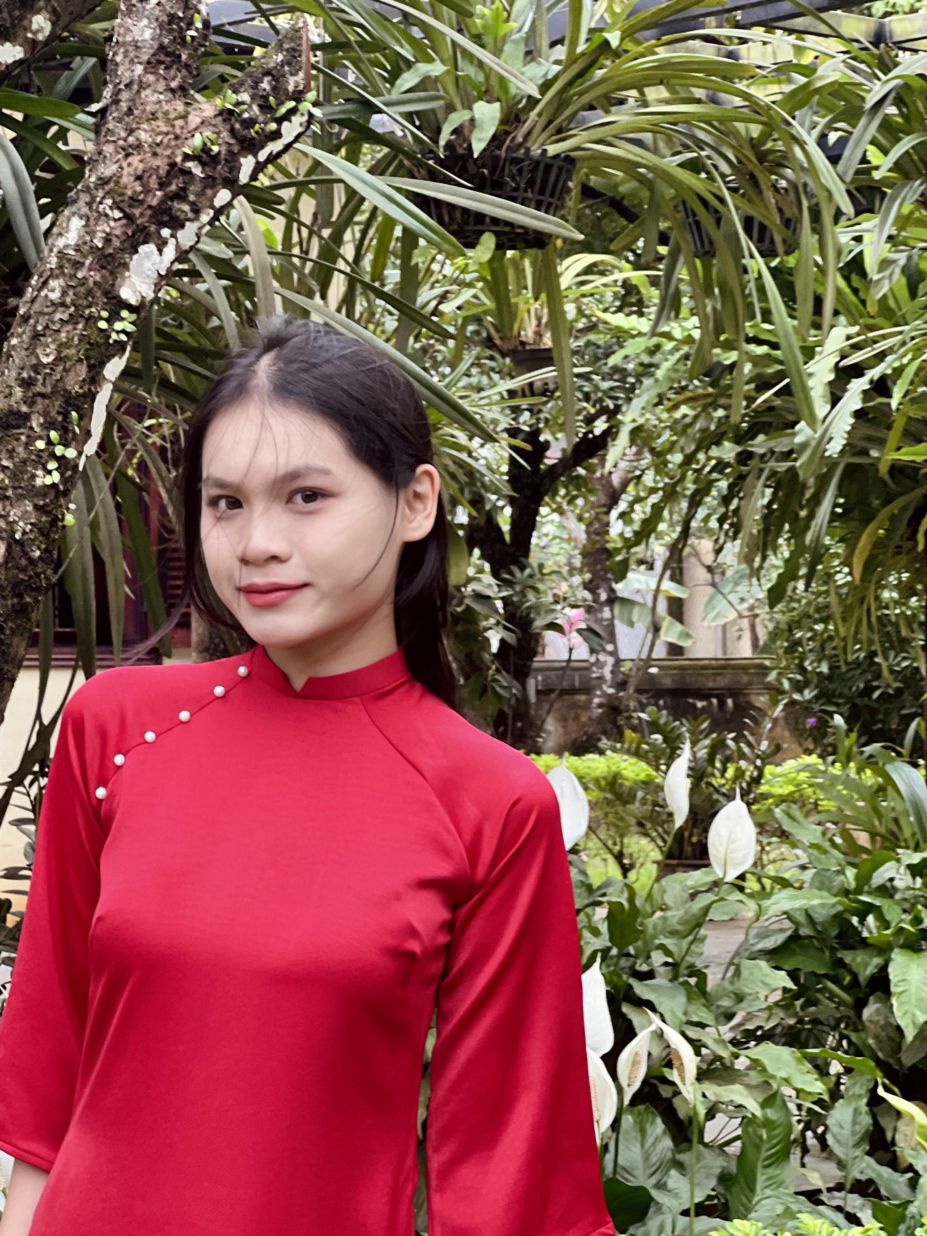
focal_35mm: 99
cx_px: 331
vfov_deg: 19.8
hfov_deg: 14.9
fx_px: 3535
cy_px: 672
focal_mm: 9
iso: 80
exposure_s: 1/99
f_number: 2.8
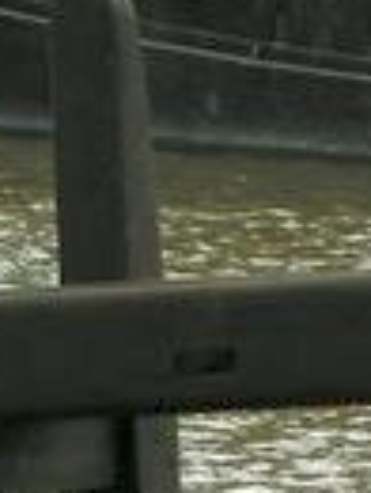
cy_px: 487
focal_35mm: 433
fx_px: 6167
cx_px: -81
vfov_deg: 4.6
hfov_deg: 3.4
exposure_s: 1/200
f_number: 5.6
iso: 50
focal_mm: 17.4
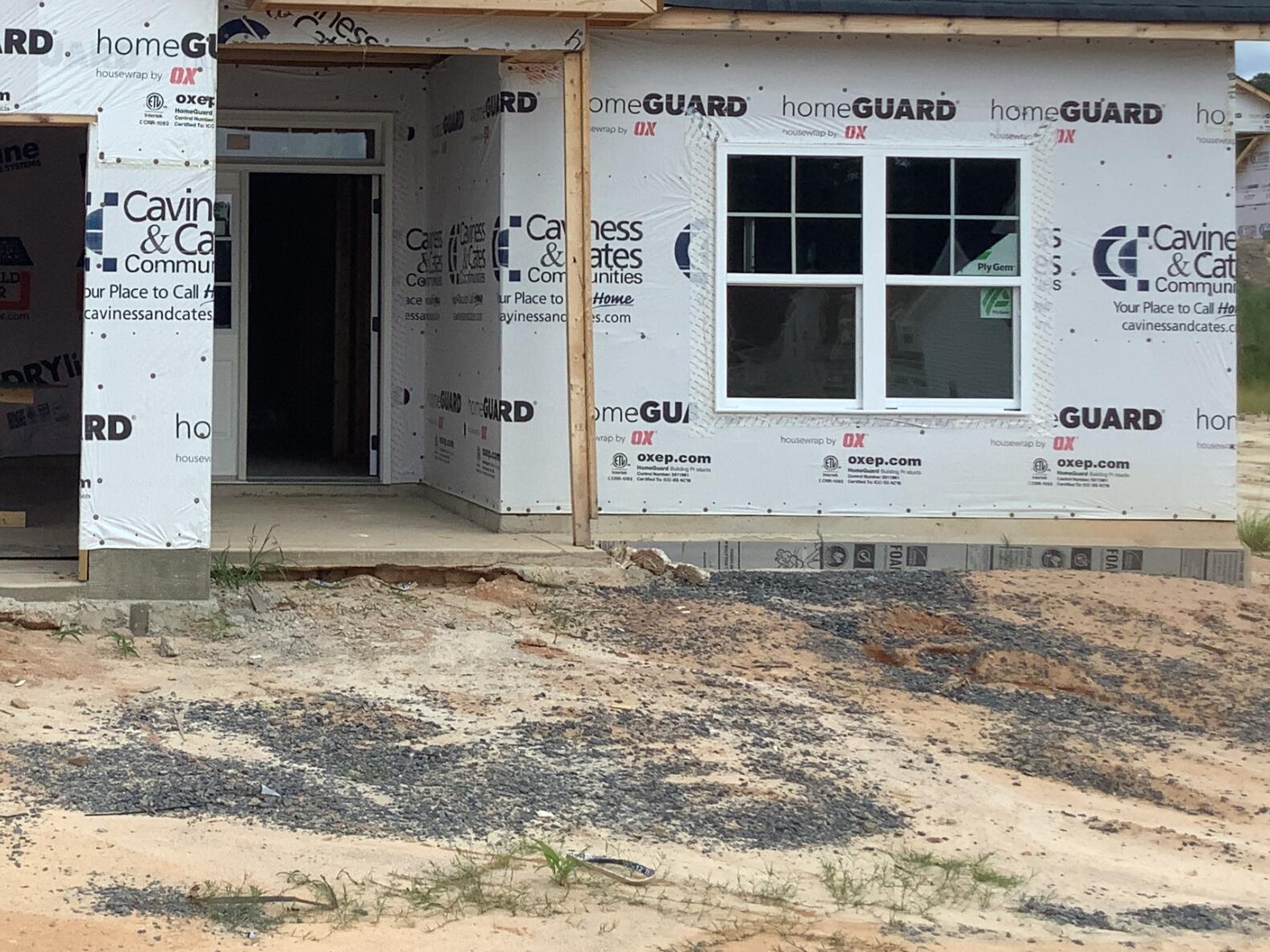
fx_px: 2165
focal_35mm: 59
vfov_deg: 24.6
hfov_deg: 31.5
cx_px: 189
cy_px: 245
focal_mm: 3.3
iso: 25
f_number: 2.4
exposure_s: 1/1131
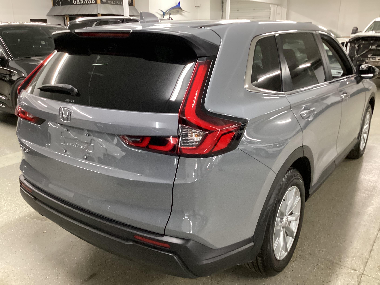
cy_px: 142
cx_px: 190
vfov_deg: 45.4
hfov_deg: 58.4
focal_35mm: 31
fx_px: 340
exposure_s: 1/40
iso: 400
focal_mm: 3.3
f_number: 2.4
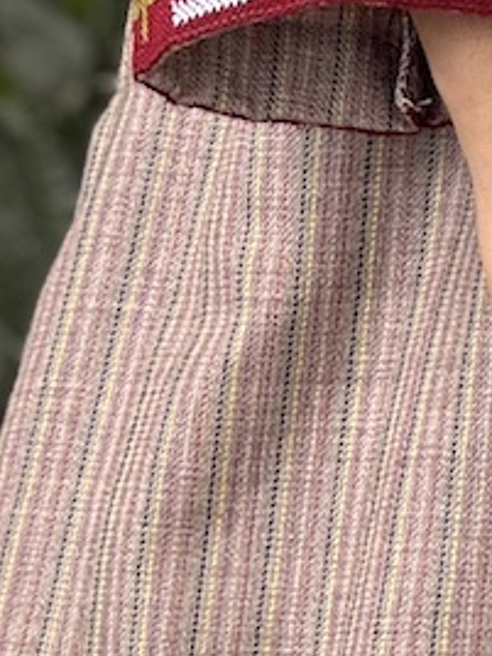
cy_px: -903
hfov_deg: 3.6
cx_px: 562
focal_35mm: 408
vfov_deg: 4.7
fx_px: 7732
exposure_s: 1/99
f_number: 2.8
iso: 50
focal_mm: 9
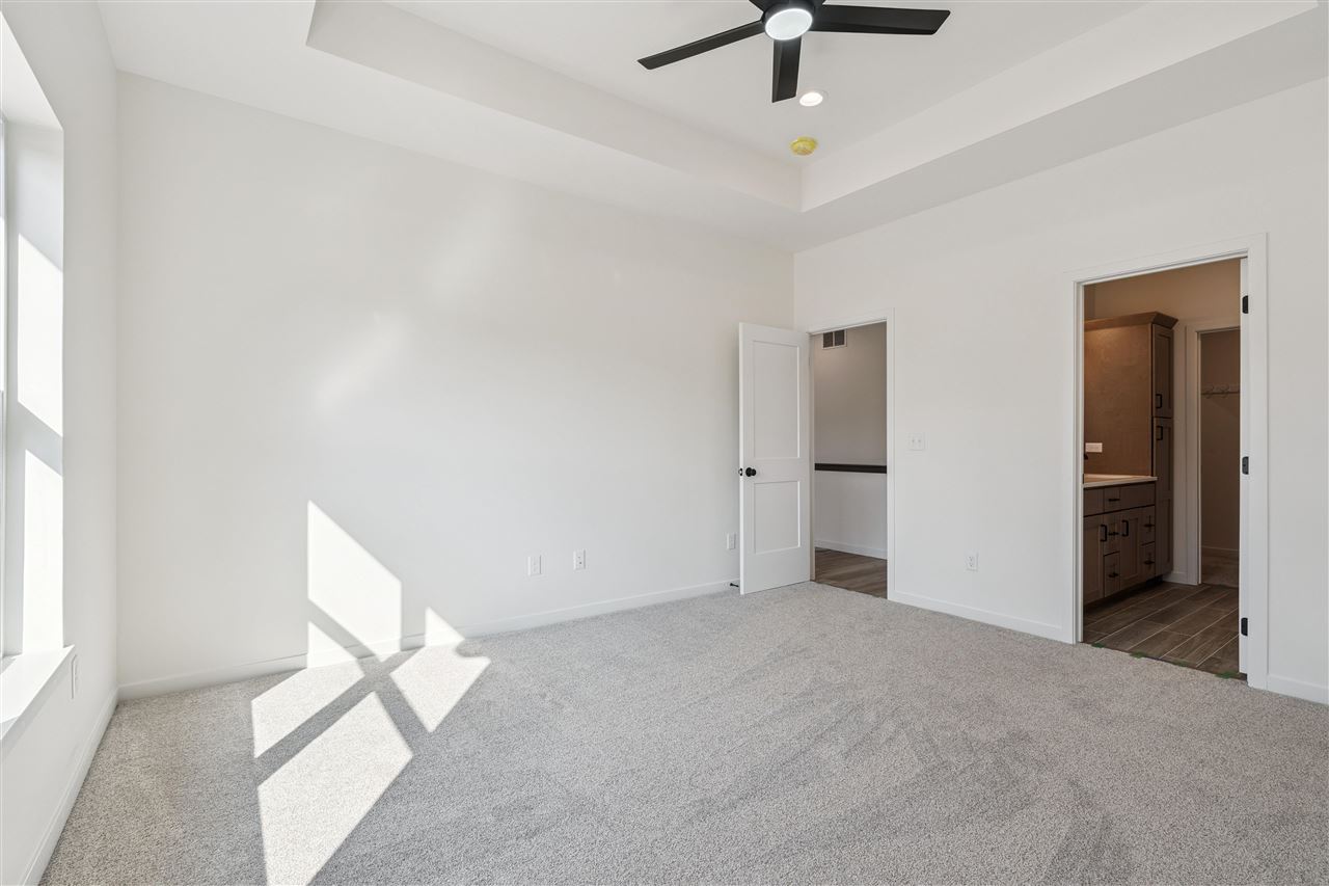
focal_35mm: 16
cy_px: 443
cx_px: 664
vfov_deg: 73.7
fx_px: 591
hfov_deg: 96.7
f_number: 8
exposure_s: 1/200
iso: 400
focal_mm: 16
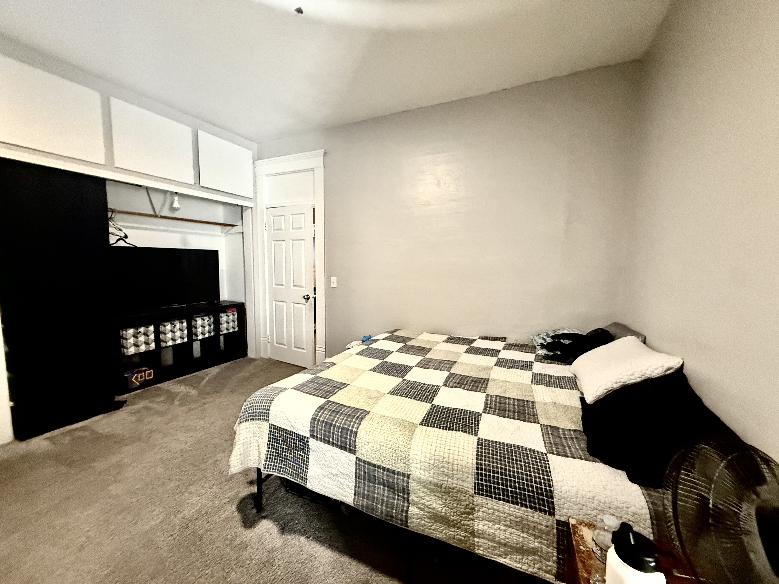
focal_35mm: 14
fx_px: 315
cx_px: 390
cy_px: 292
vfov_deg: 85.7
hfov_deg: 102.1
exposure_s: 1/60
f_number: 2.2
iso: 640
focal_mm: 2.22
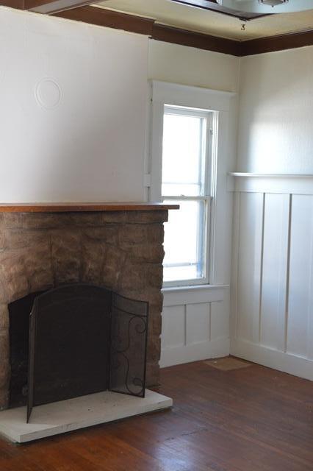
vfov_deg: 38.9
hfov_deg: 26.5
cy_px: 236
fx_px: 666
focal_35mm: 51
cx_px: 156
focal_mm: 34
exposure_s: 1/60
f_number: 5
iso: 900
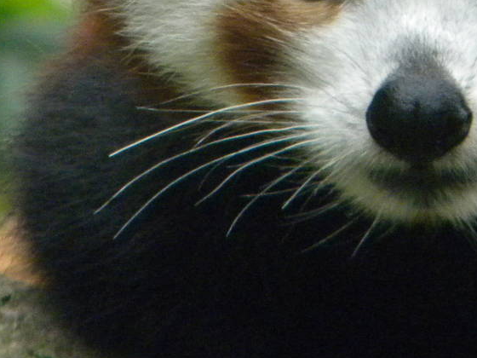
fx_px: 16301
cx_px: 373
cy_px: -43
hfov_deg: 1.7
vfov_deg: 1.3
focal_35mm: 1183
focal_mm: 75
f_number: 5.4
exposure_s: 1/282
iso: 691
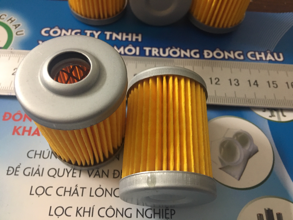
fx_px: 245
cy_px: 110
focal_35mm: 29
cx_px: 146
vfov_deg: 48.2
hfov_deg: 61.7
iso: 125
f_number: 2.2
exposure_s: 1/17
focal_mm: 4.15
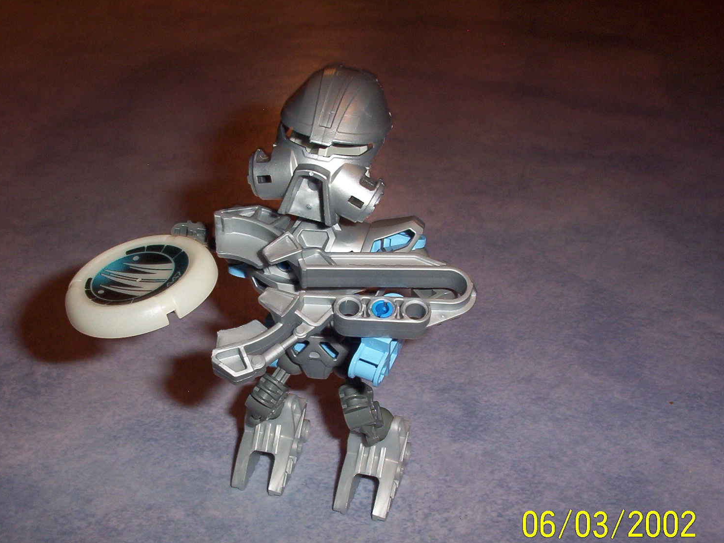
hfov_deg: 43.8
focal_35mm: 43
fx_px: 899
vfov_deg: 33.6
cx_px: 338
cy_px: 298
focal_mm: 6
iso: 140
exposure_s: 1/30
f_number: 4.5
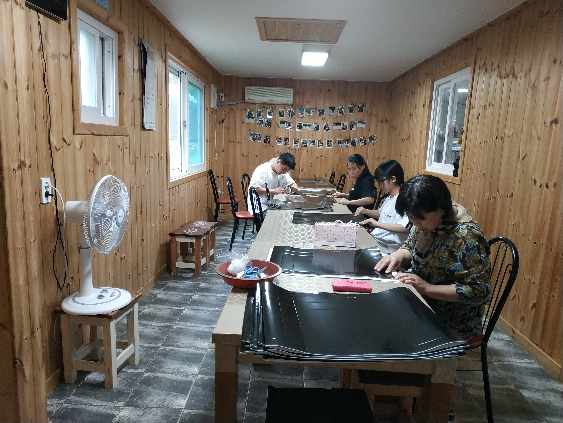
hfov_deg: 71.6
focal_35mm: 24
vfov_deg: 56.8
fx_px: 390
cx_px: 282
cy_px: 212
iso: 362
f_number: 1.9
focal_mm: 3.94
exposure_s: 1/25
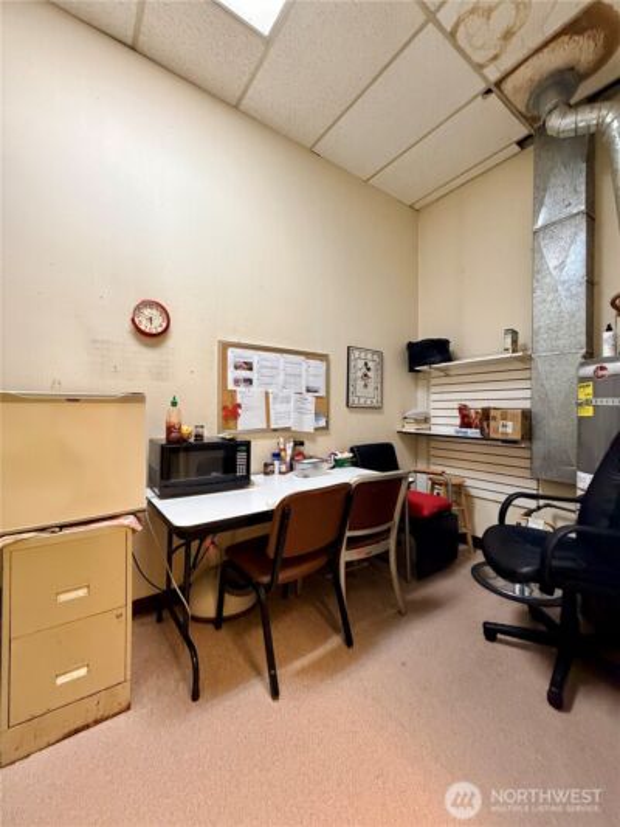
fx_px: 334
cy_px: 414
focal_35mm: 14
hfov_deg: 85.7
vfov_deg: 102.1
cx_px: 310
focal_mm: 2.22
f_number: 2.2
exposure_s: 1/60
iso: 500
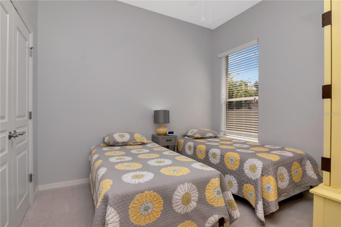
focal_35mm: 18
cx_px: 170
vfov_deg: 67.4
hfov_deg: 90.0
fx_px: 170
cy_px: 114
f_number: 18
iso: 1000
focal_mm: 12
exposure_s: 1/200
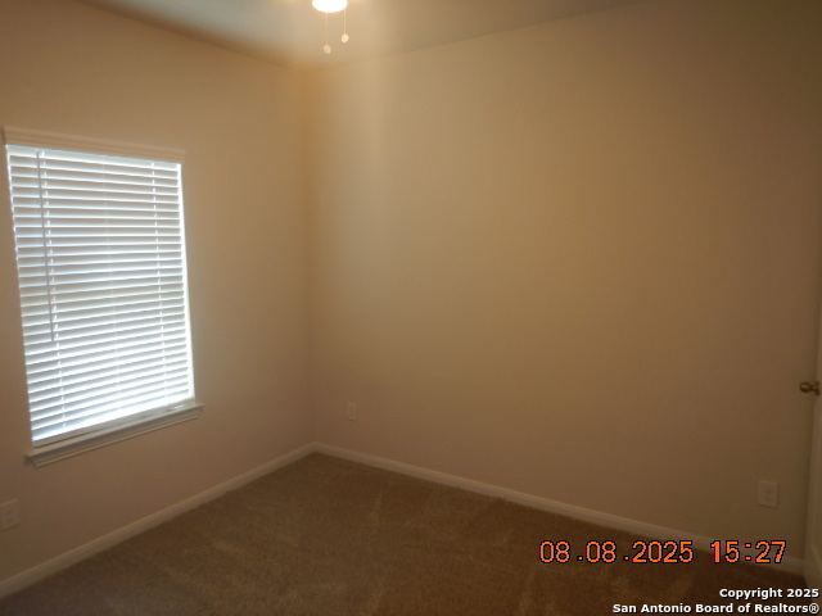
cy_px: 308
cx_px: 411
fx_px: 570
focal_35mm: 24
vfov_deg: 56.8
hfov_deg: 71.6
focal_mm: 4.3
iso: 125
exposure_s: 1/40
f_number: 2.8
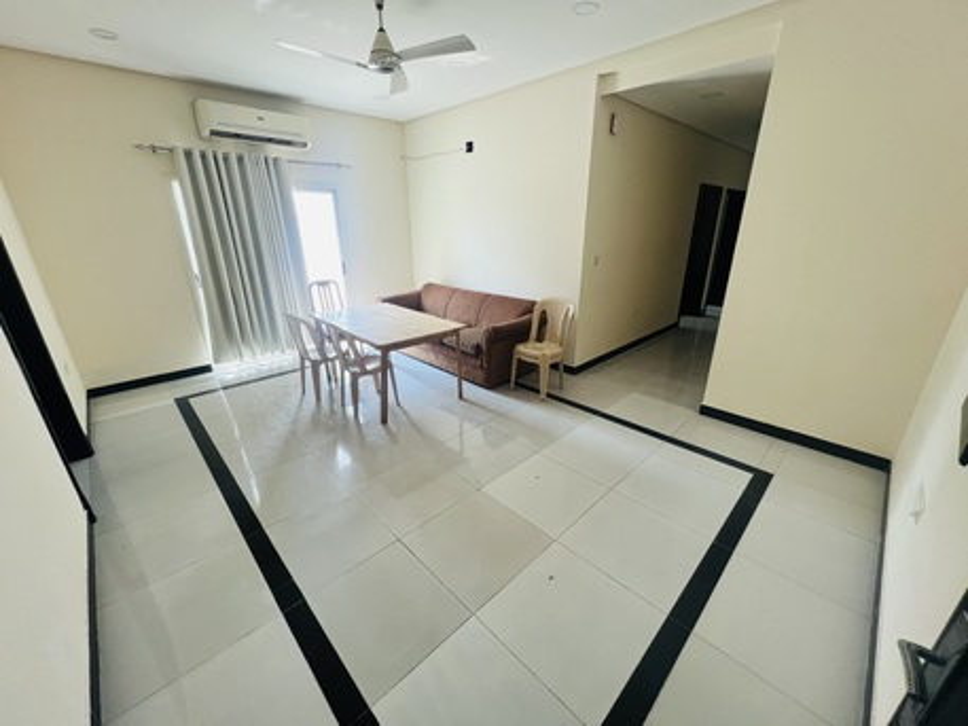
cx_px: 484
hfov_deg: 106.2
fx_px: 364
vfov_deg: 89.9
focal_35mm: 13
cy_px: 363
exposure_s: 1/99
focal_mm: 1.57
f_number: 1.8
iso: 125
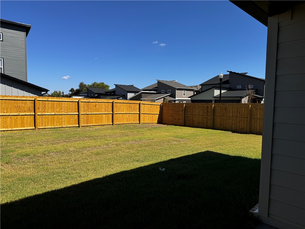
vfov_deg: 56.8
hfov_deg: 71.6
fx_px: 211
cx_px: 152
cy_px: 114
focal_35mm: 24
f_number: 1.78
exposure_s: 1/4950
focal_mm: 6.76
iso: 80
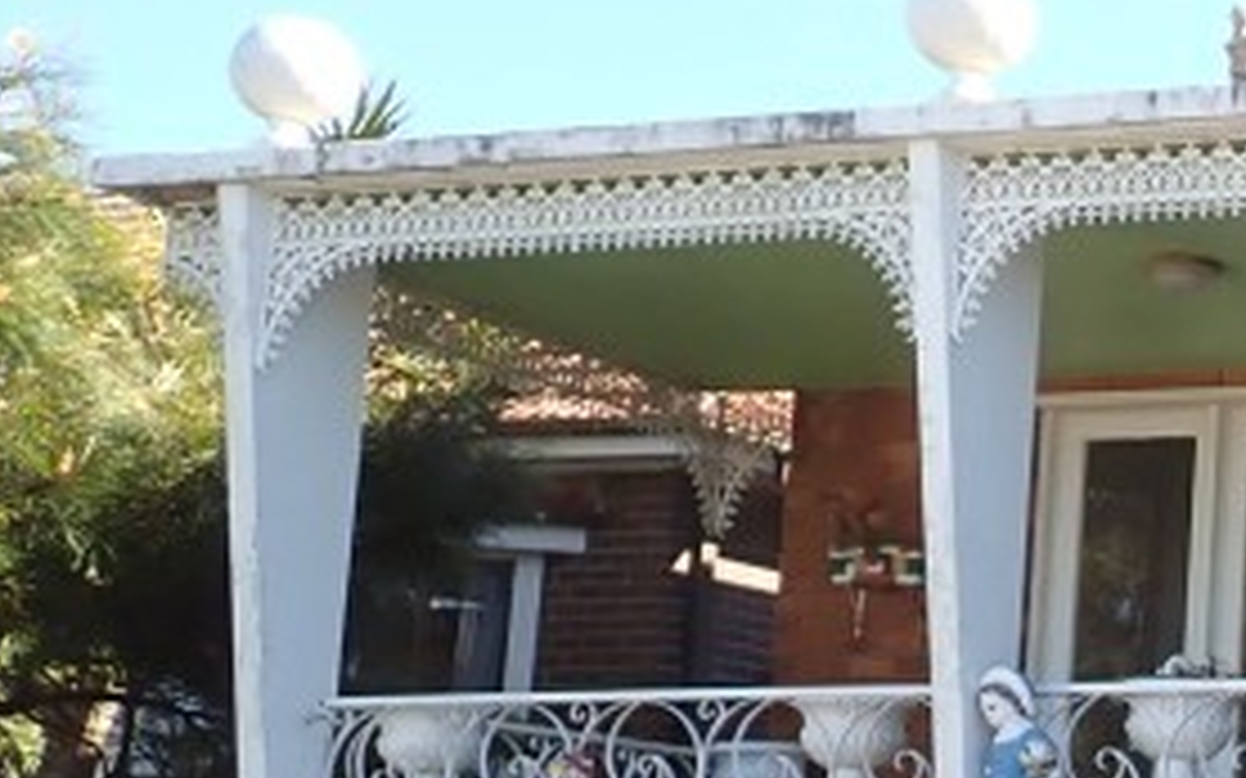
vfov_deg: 13.3
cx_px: 2168
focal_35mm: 98
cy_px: 549
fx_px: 3327
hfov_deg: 17.6
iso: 100
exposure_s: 1/400
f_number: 2.8
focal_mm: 4.5
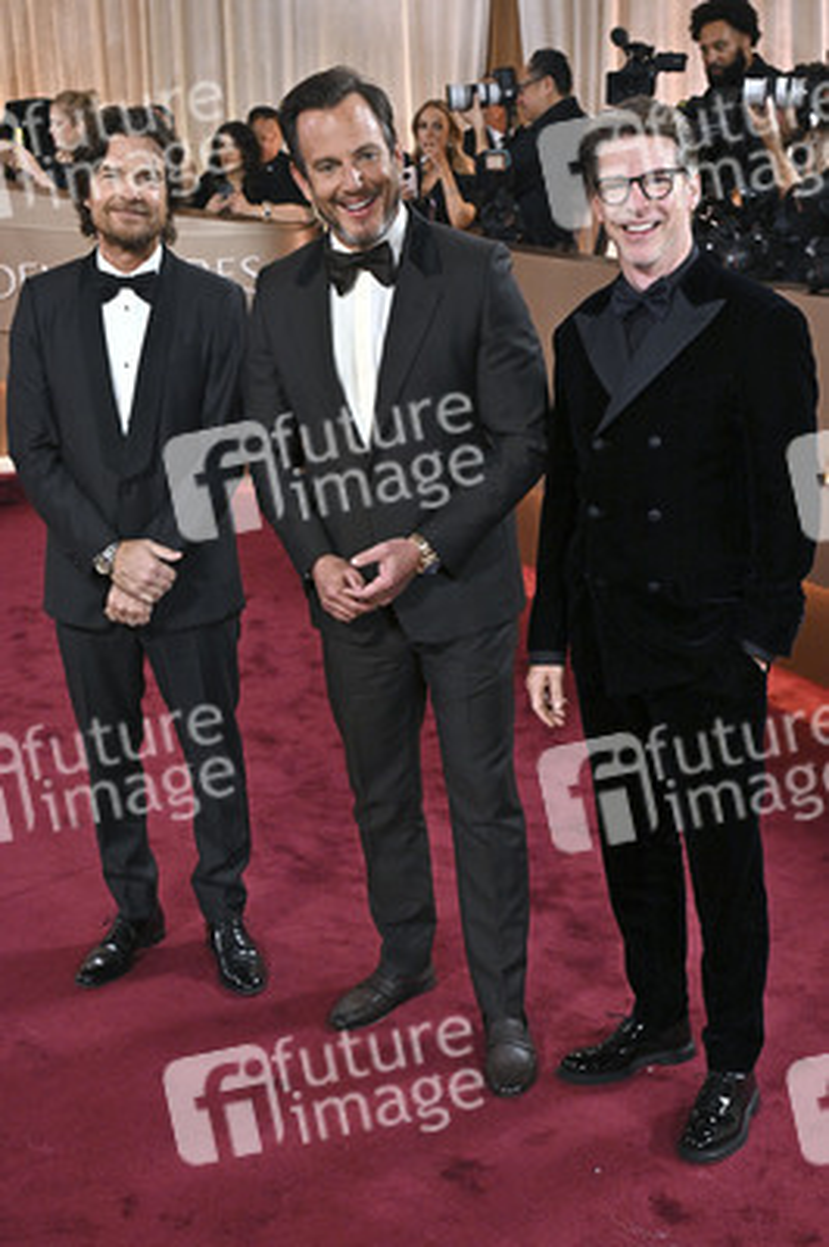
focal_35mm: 42
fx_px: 1453
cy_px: 624
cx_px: 414
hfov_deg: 31.8
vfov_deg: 46.4
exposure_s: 1/320
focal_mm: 42
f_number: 5.6
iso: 2500
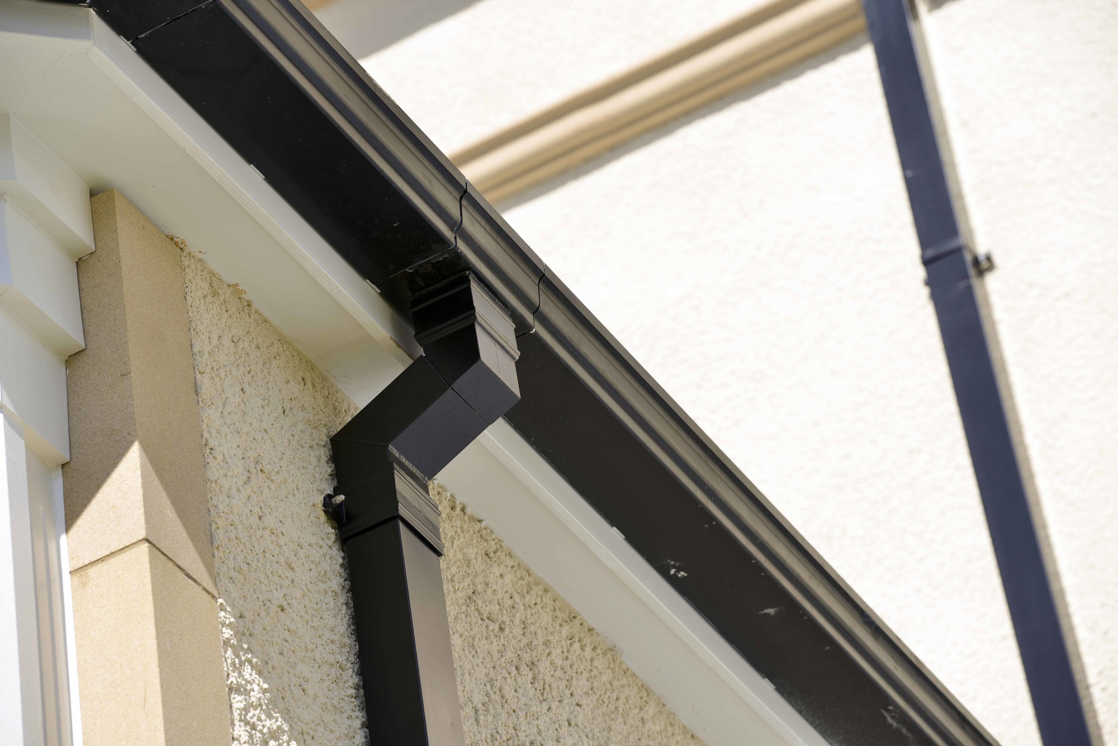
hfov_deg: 13.7
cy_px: 373
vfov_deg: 9.2
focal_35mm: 150
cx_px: 559
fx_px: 4660
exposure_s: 1/250
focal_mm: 150
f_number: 6.3
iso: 100
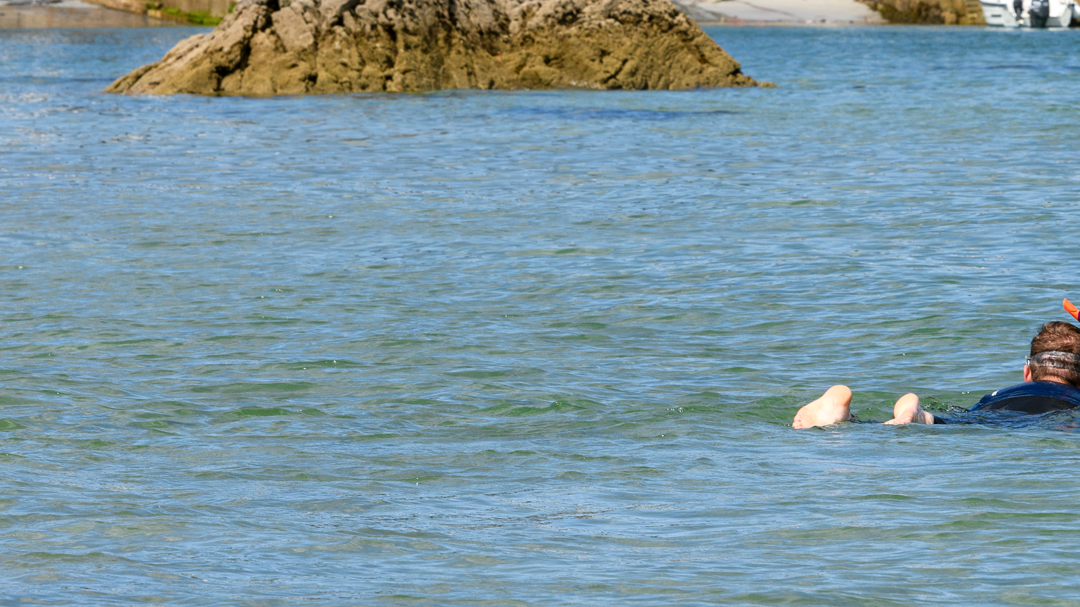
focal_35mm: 327
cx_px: 983
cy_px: -75
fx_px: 9364
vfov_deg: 3.7
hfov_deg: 6.6
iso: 250
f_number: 11
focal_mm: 135
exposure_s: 1/500
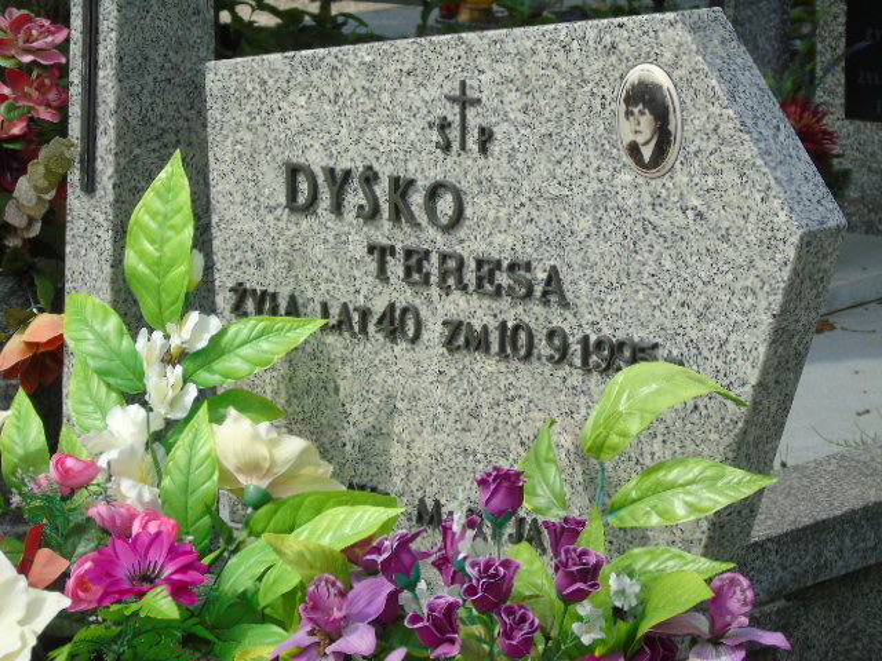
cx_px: 441
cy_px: 330
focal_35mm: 142
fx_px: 3618
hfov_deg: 13.9
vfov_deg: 10.4
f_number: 4.7
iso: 80
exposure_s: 1/320
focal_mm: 25
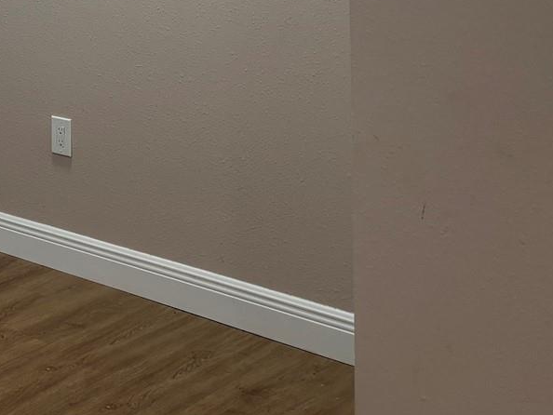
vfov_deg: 19.5
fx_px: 1119
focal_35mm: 70
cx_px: -185
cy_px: -111
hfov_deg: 24.0
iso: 80
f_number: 1.6
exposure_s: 1/60
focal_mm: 5.96
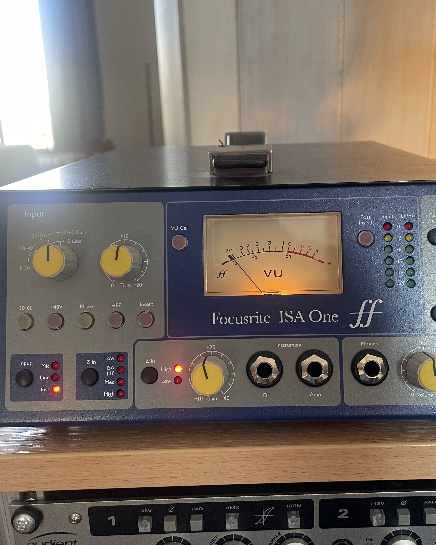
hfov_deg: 43.3
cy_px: 272
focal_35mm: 34
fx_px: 548
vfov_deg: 52.8
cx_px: 246
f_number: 1.6
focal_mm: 4.2
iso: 64
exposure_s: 1/50
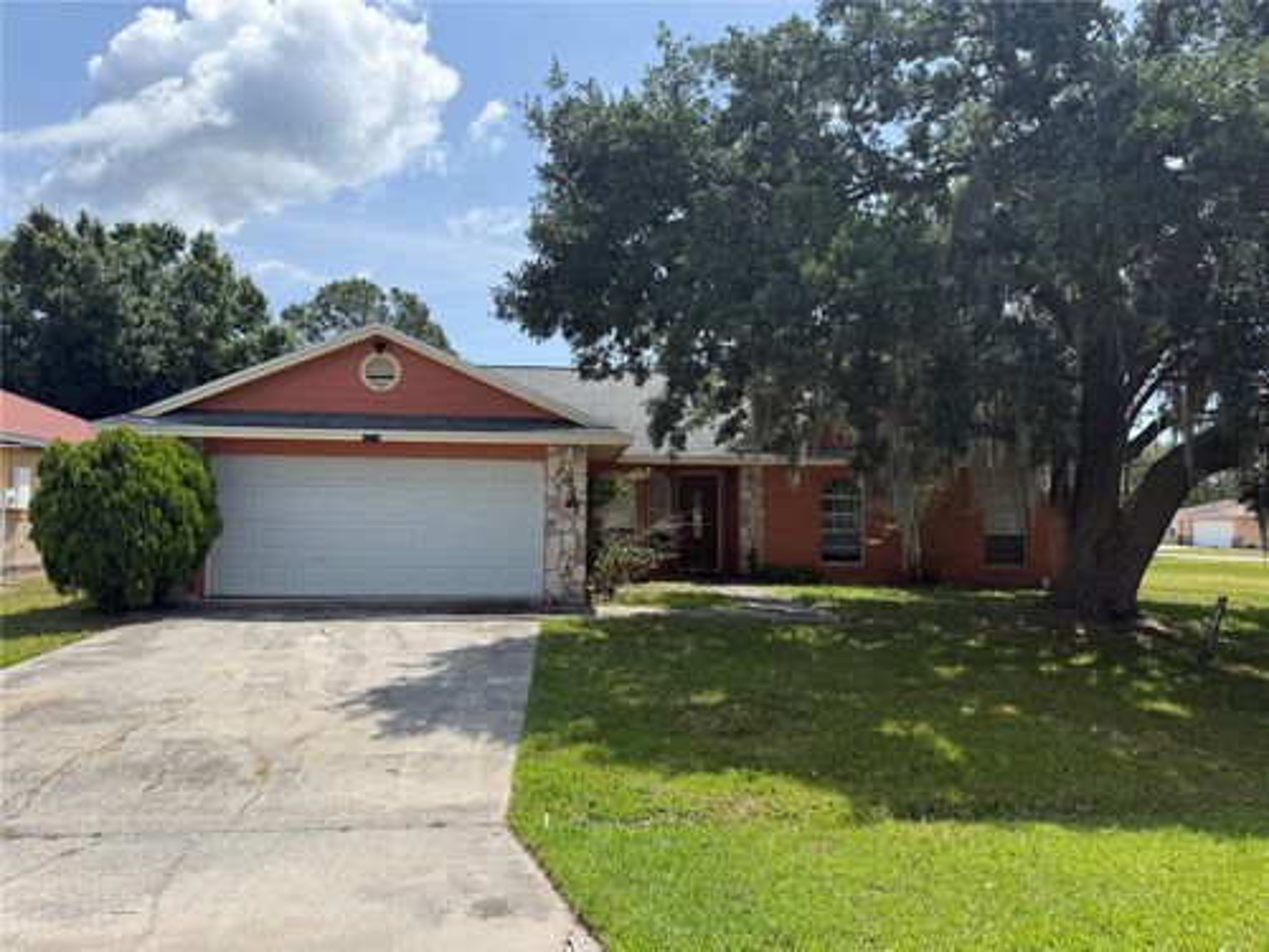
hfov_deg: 71.6
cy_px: 476
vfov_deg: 56.8
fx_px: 880
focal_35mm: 24
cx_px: 634
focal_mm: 6.76
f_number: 1.78
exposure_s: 1/4167
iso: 80
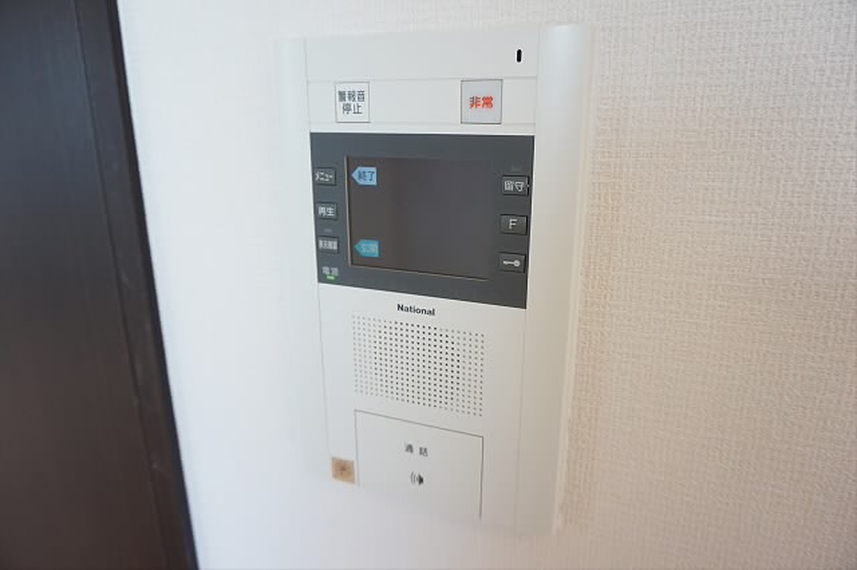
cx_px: 428
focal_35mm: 24
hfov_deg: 73.8
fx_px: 571
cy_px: 285
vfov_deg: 53.1
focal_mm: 16
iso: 400
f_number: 4
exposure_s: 1/60
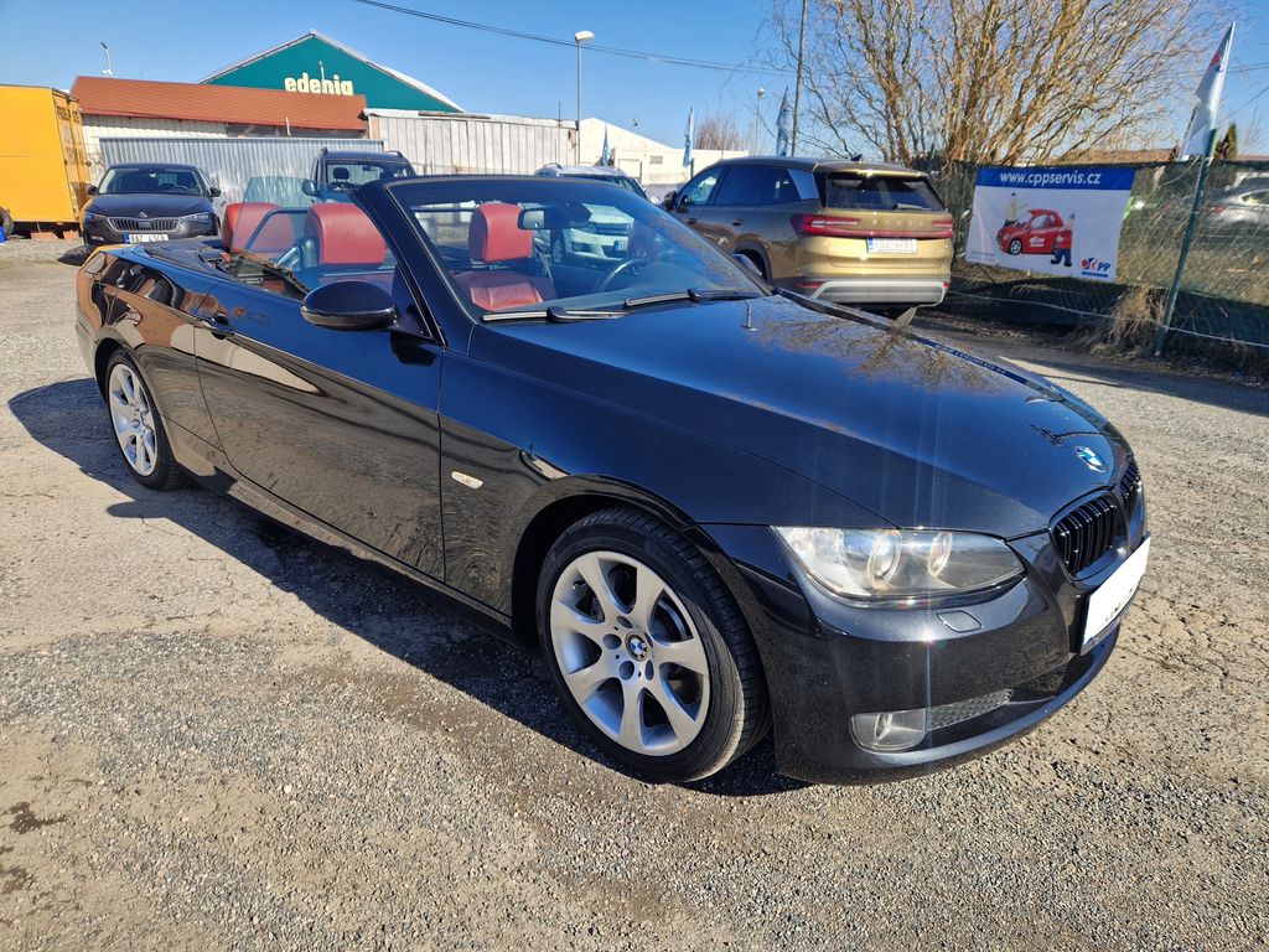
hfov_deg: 73.9
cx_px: 634
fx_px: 843
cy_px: 476
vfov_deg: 58.9
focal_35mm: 23
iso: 50
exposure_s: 1/796
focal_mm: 5.4
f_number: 1.8
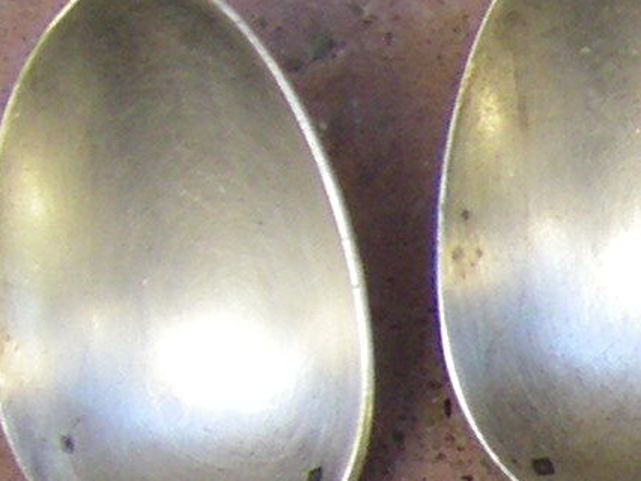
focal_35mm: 291
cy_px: 921
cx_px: 1514
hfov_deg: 6.5
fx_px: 5392
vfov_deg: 5.0
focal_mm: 6.3
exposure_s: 1/50
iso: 160
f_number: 3.5
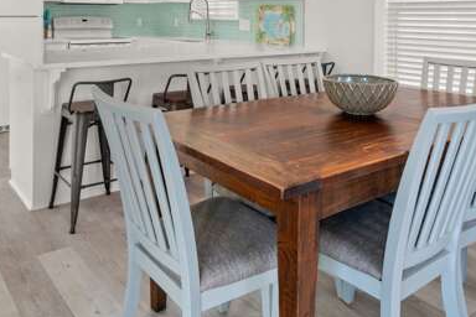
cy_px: 4
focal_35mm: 33
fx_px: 436
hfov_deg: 56.8
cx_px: 190
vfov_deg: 36.2
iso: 800
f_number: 8
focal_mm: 11
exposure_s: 1/5
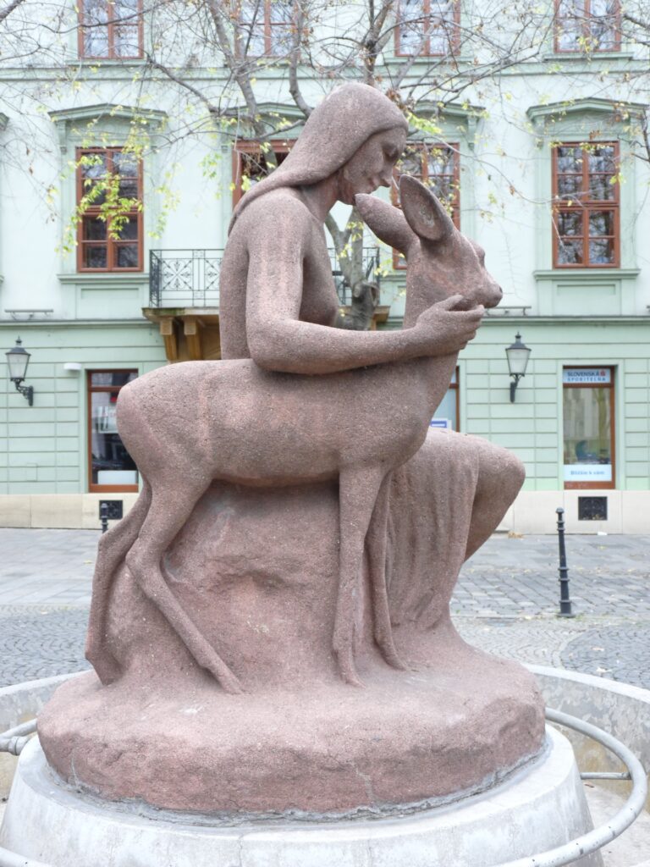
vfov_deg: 45.8
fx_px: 1027
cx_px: 325
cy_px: 434
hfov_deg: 35.1
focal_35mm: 41
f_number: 3
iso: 100
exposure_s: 1/30
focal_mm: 7.3
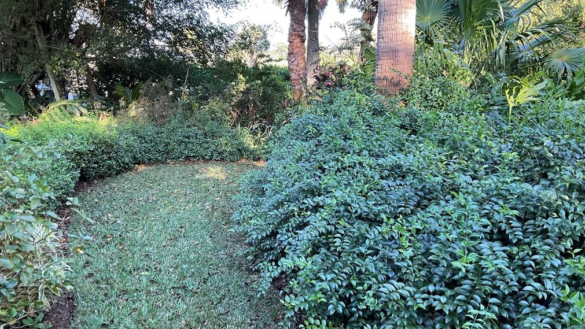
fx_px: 496
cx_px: 295
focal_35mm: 32
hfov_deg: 61.0
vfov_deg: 36.7
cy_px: 167
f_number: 1.8
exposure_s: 1/120
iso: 50
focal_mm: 3
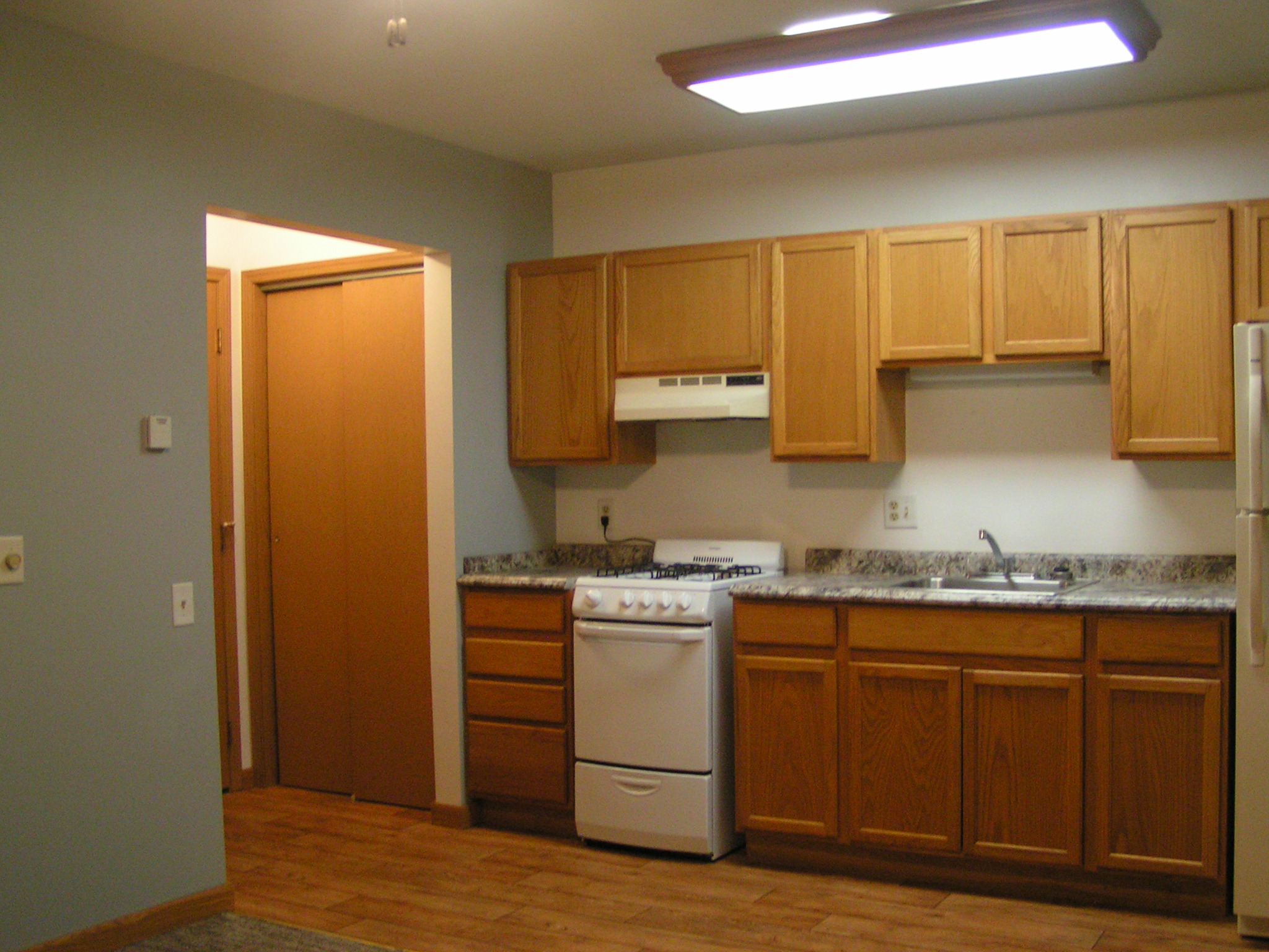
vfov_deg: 37.7
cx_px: 634
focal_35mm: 38
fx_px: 1393
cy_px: 476
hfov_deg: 49.0
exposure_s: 1/30
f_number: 2.8
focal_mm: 5.8
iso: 200
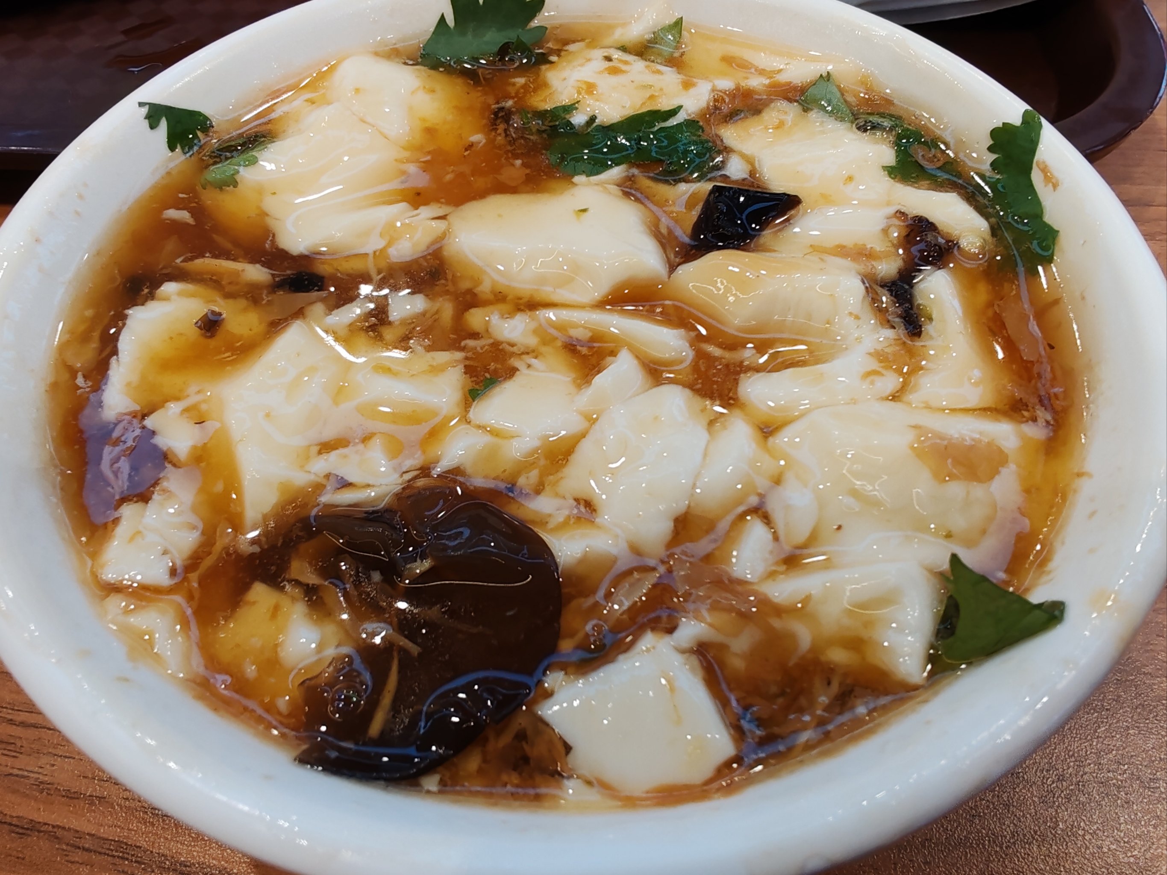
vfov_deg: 53.1
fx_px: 876
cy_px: 438
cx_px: 584
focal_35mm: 26
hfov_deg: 67.3
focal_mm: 1.96
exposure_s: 1/50
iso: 125
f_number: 2.2
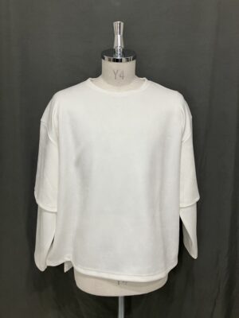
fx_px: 258
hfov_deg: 49.7
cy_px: 159
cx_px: 120
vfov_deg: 63.4
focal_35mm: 28
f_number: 1.8
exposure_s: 1/50
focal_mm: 3.99
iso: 64
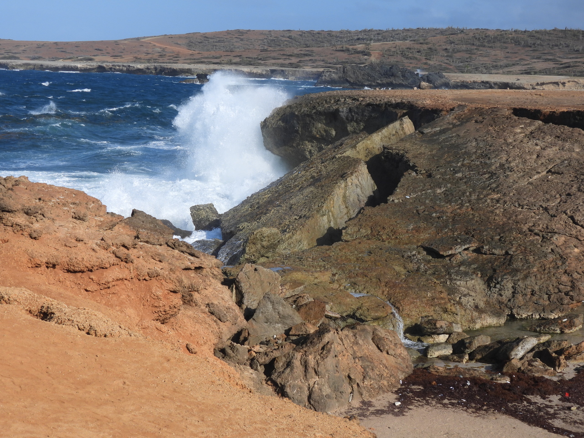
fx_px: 1012
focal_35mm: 60
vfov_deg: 24.4
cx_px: 292
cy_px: 219
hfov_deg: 32.2
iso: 100
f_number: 3.5
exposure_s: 1/1600
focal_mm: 10.7
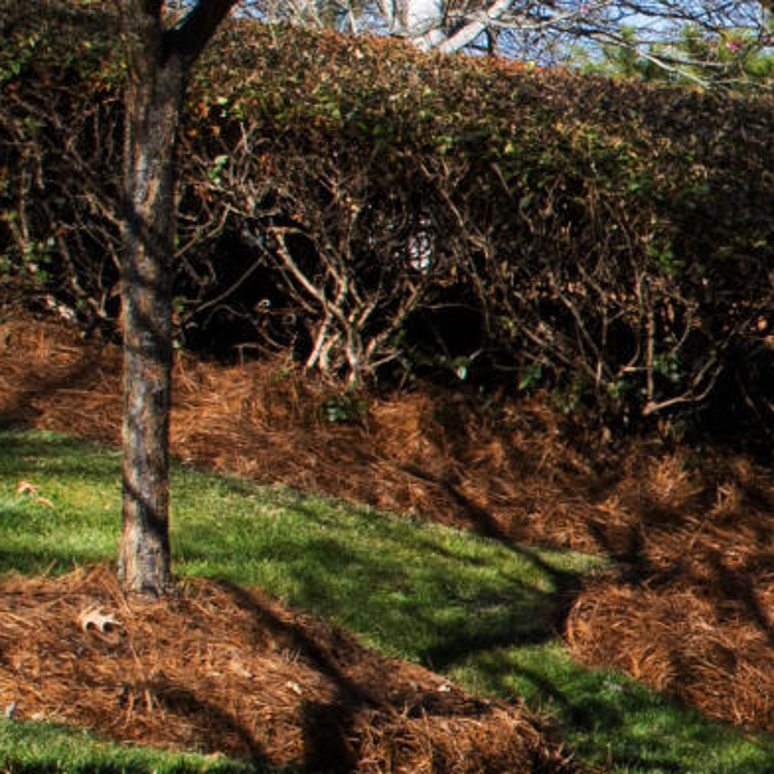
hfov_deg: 7.1
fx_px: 5919
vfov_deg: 7.5
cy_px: 663
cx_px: 1830
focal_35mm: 234
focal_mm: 24
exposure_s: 1/160
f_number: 8
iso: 100
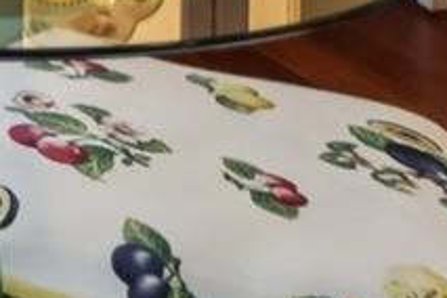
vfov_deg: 7.9
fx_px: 1676
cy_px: -755
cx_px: -1110
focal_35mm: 135
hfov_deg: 9.4
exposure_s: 1/30
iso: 400
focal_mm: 18
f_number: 8
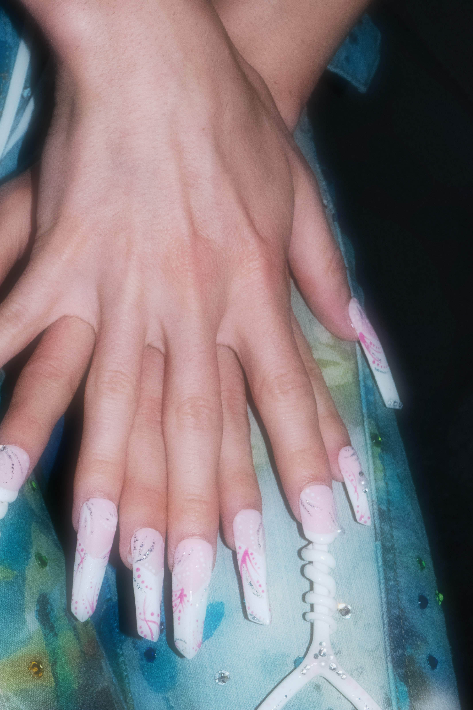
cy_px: 485
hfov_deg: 17.6
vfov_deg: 26.1
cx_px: 138
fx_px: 1517
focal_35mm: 77
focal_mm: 16.5
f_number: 8
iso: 800
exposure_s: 1/250
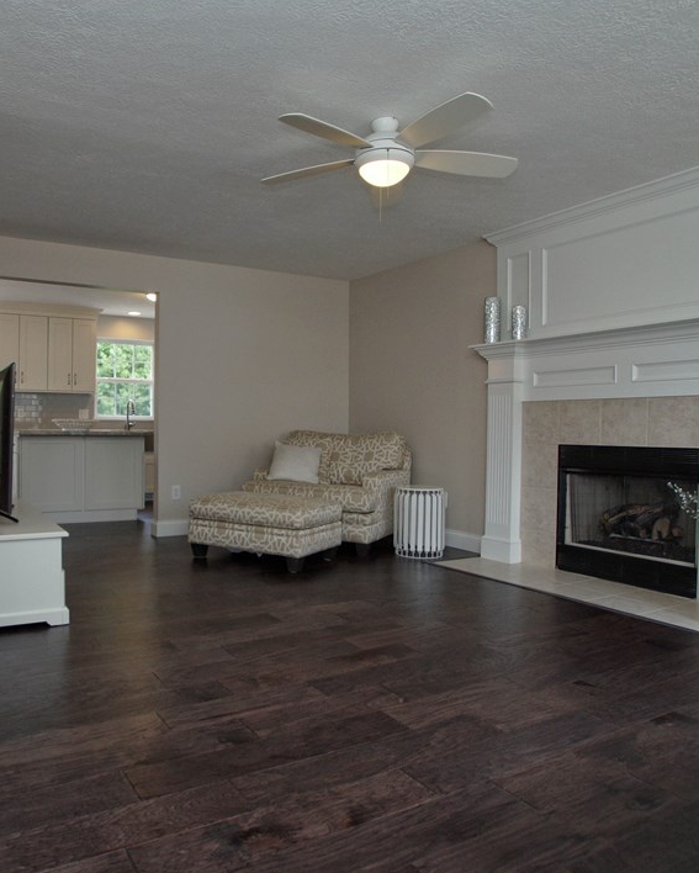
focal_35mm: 24
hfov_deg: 58.2
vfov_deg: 70.9
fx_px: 613
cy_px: 436
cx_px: 238
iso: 400
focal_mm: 11
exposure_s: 1/100
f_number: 4.5
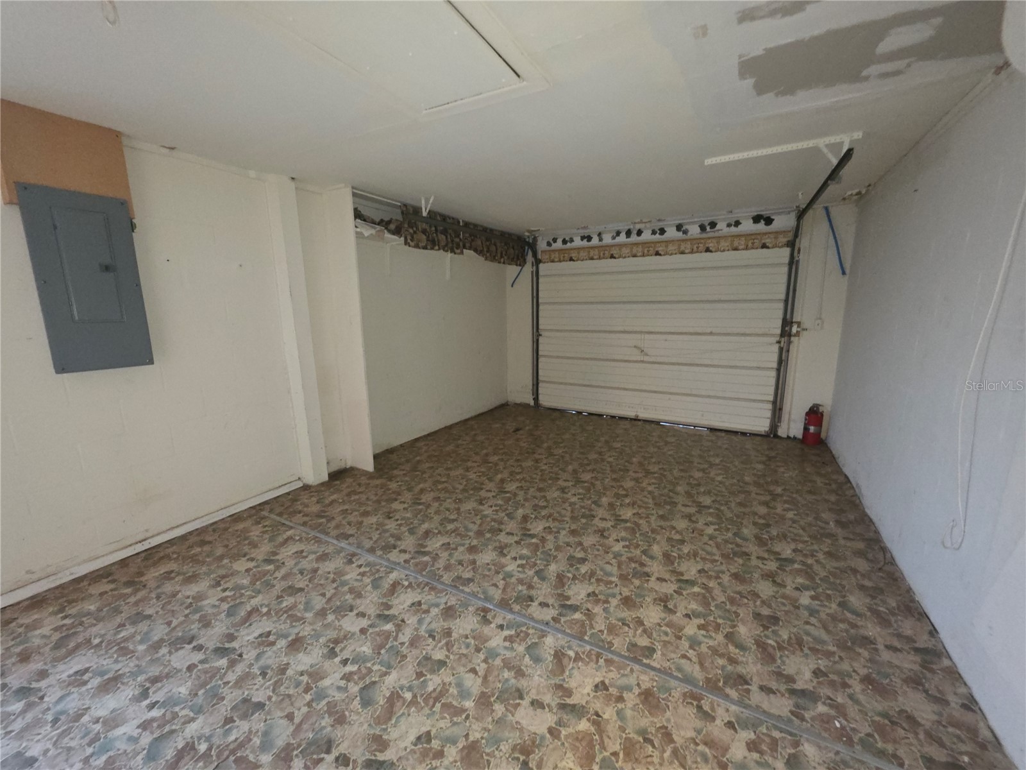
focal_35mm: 13
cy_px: 385
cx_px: 513
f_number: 1.9
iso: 400
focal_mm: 2.2
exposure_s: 1/25.6
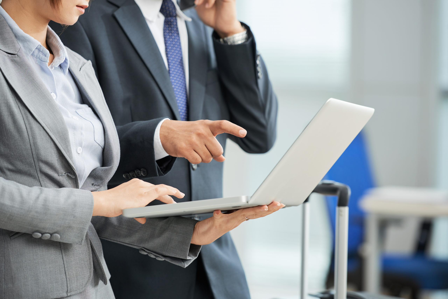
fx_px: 1992
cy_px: 150
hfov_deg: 12.8
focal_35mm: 160
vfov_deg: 8.6
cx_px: 224
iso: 140
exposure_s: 1/180
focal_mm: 160
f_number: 4
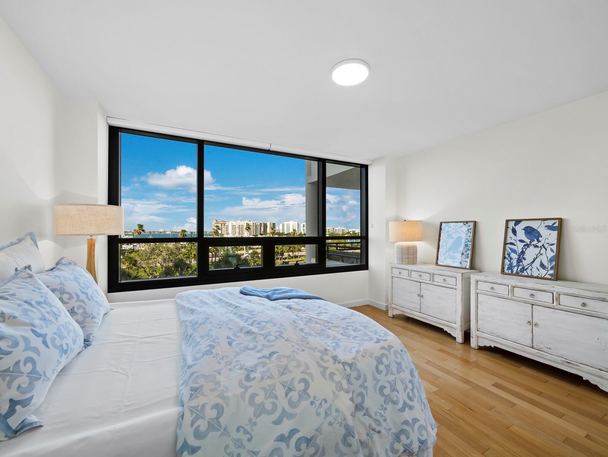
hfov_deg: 102.0
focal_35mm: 14
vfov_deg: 85.7
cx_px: 304
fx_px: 246
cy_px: 228
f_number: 11
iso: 400
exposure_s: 1/15
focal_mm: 7
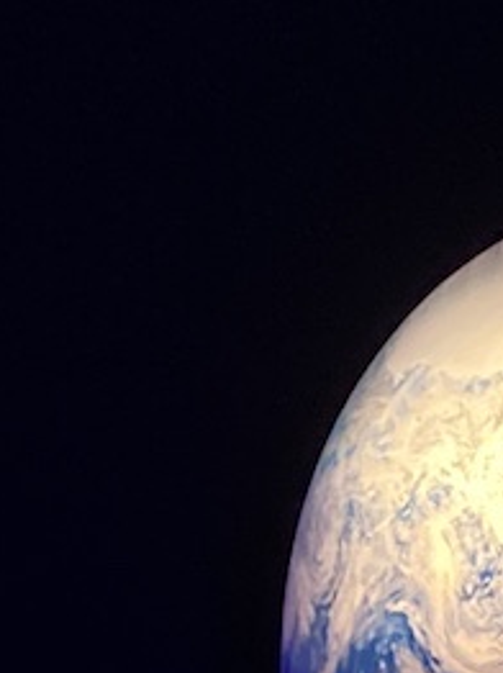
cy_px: 1418
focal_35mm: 171
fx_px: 3318
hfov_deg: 8.5
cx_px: 744
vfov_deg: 10.5
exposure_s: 1/30
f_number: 1.8
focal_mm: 3.99
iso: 500
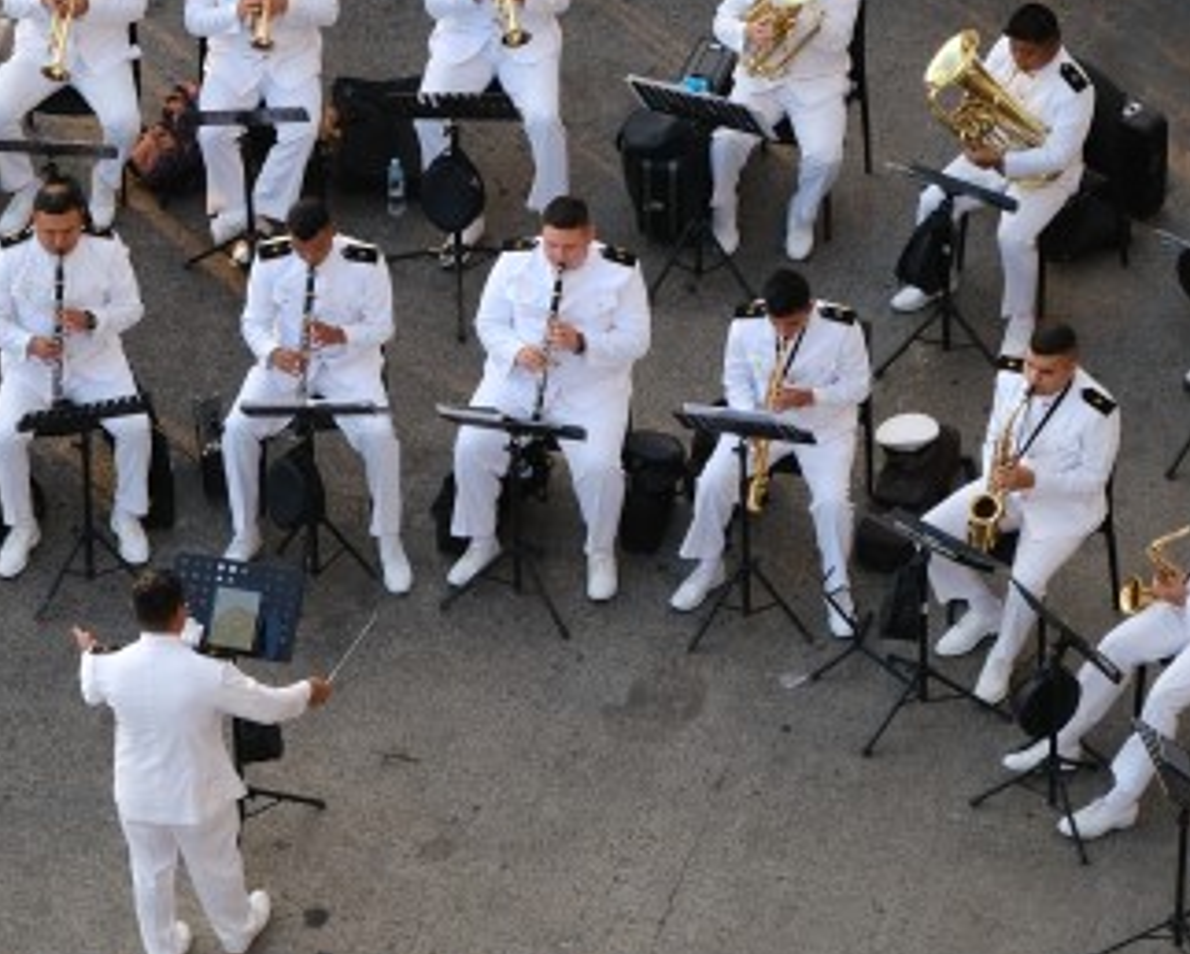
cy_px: 285
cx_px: 222
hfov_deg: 6.3
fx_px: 10819
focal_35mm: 307
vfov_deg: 5.0
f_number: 4
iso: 640
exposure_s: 1/500
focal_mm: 78.3
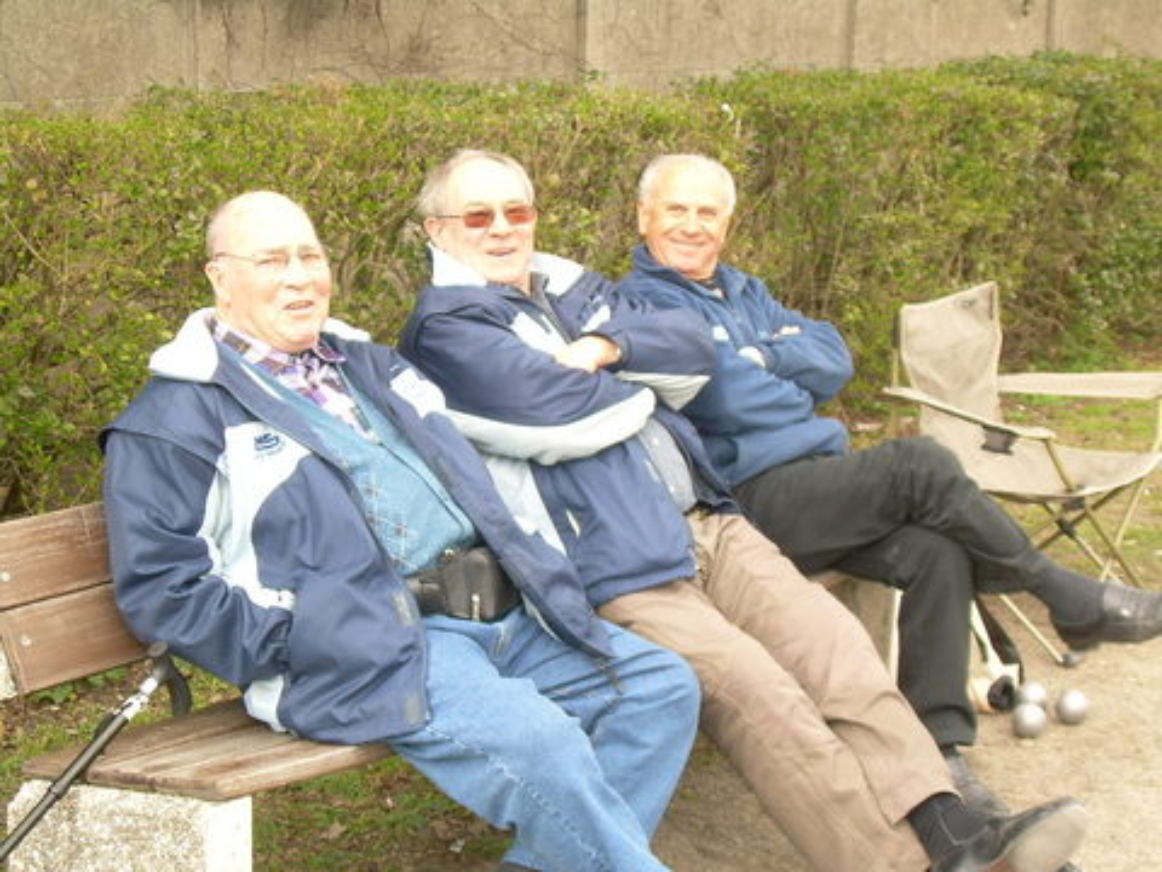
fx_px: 2450
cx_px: 581
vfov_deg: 20.2
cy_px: 436
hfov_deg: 26.7
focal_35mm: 73
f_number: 3.8
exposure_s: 1/30
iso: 50
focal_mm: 12.5
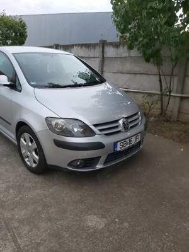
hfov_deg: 53.1
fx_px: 189
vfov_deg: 67.3
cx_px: 94
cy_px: 126
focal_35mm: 26
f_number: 1.7
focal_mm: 3.92
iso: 64
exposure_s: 1/1394
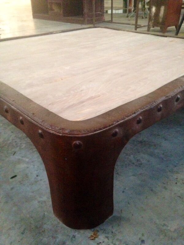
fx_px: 234
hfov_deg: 42.9
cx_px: 92
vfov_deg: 55.4
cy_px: 122
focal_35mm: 33
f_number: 2.4
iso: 800
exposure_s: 1/15
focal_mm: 4.12
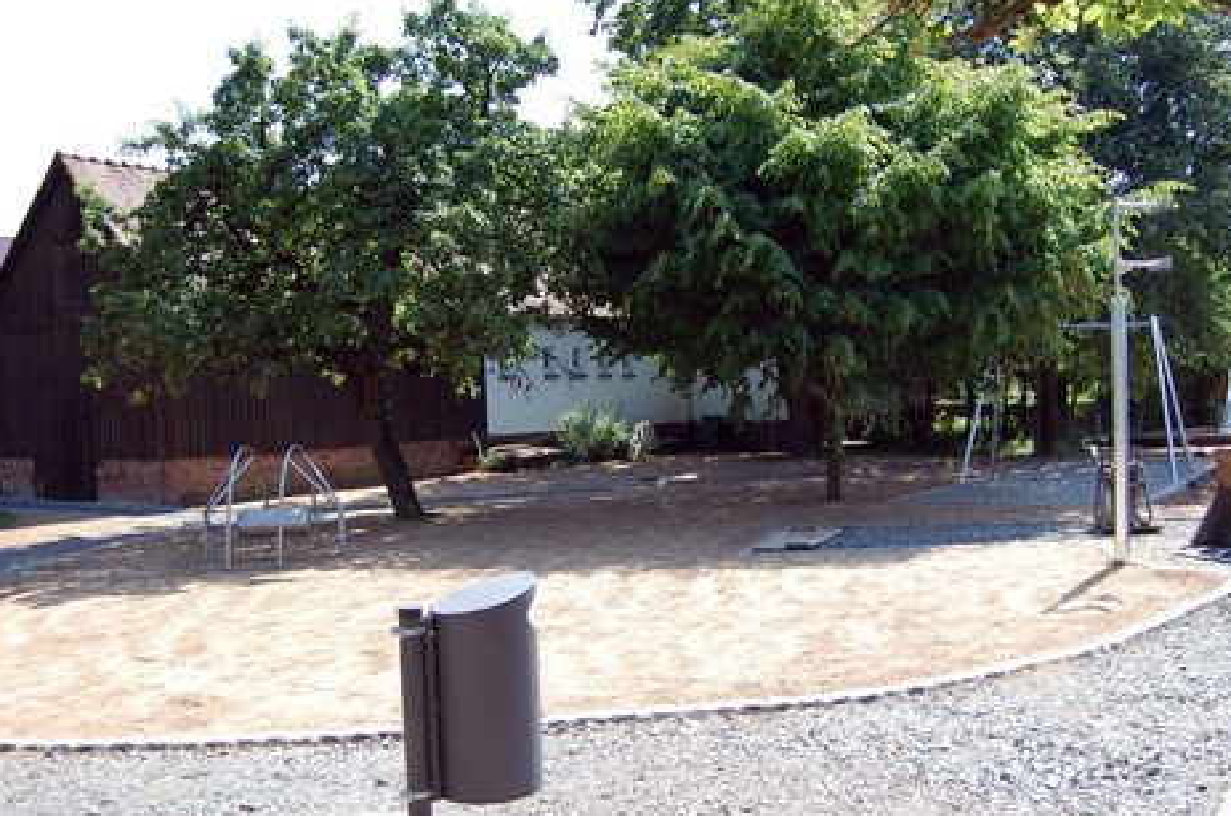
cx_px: 707
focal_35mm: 35
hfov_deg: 54.3
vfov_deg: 37.7
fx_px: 1195
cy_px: 439
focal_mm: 18
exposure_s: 1/1000
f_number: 4
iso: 360
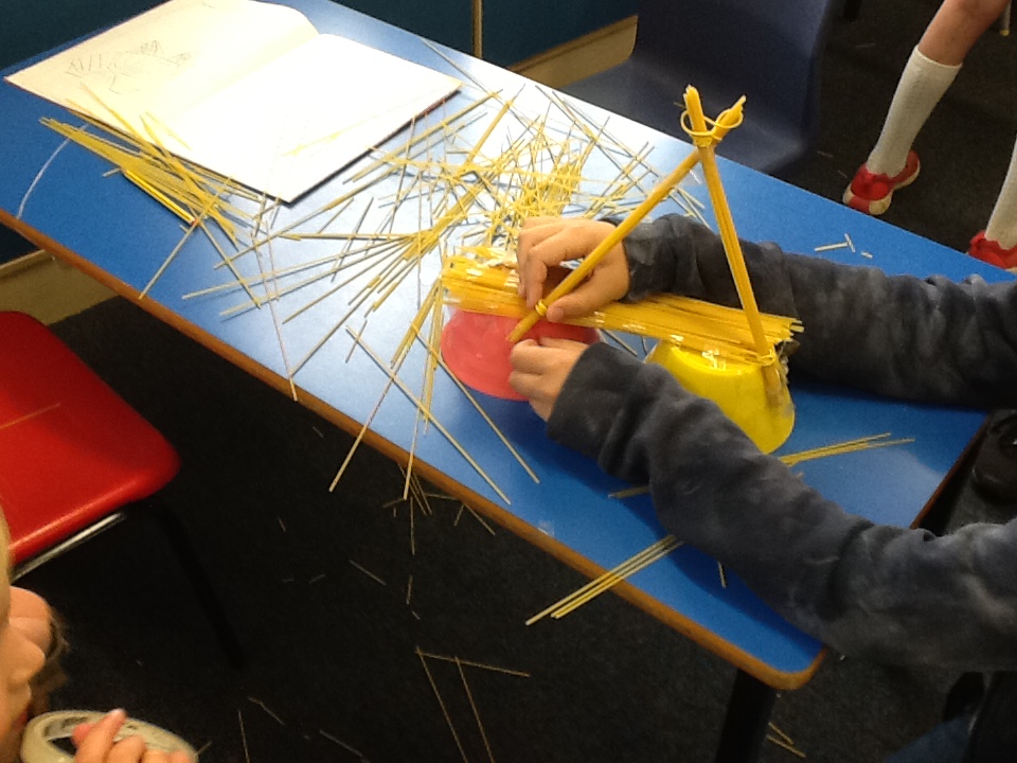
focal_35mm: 44
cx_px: 508
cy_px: 382
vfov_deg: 32.9
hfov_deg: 42.9
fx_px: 1293
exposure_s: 1/33
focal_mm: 2.03
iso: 80
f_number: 2.4
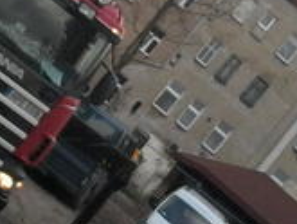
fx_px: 979
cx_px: 61
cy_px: -21
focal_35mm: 114
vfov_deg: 12.8
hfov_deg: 17.1
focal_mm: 2.35
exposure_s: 1/221
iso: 50
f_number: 2.4
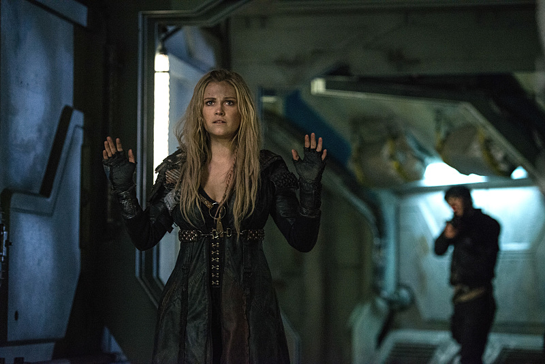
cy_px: 182
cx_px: 272
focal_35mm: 112
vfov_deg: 12.2
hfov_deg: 18.3
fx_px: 1696
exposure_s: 1/80
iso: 5000
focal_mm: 112
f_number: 2.8
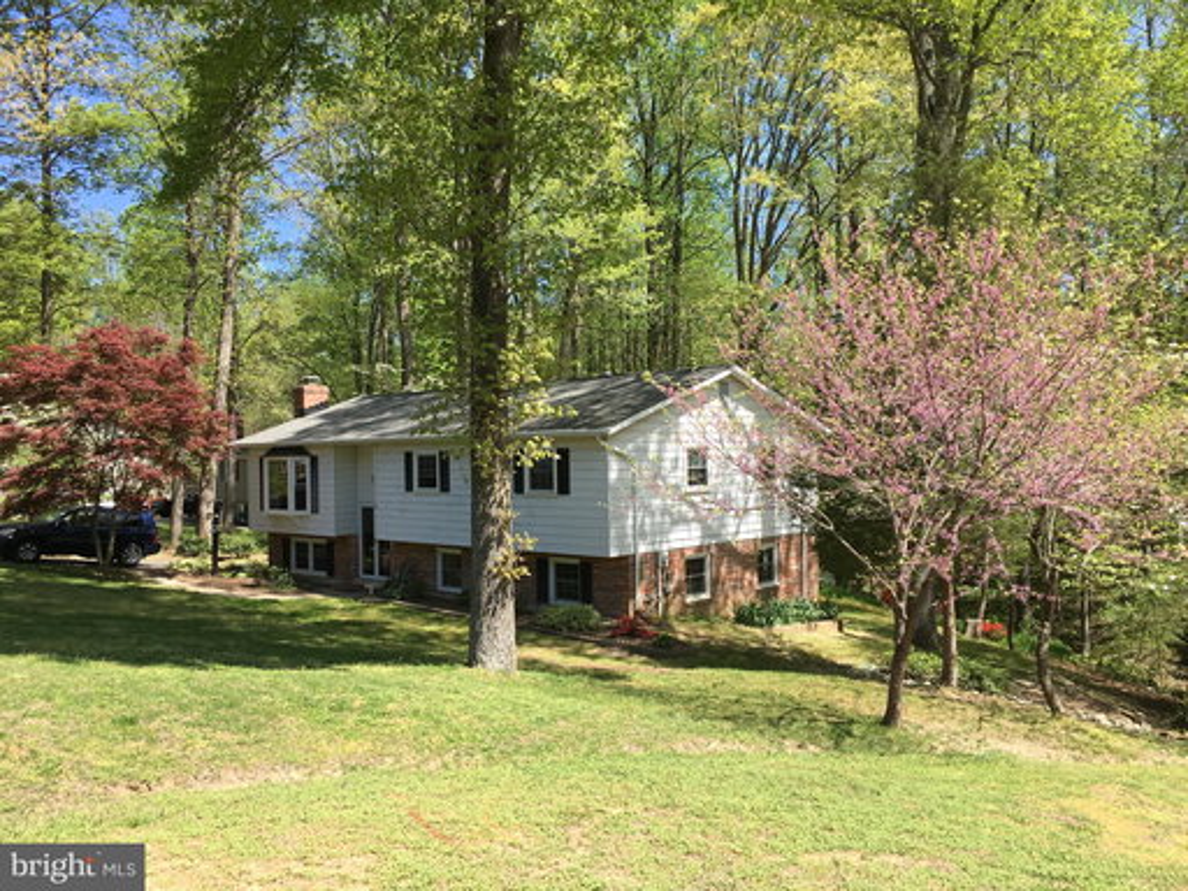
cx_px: 594
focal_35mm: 29
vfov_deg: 48.2
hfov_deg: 61.7
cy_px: 446
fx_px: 995
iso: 25
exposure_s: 1/651
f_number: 2.2
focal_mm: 4.15
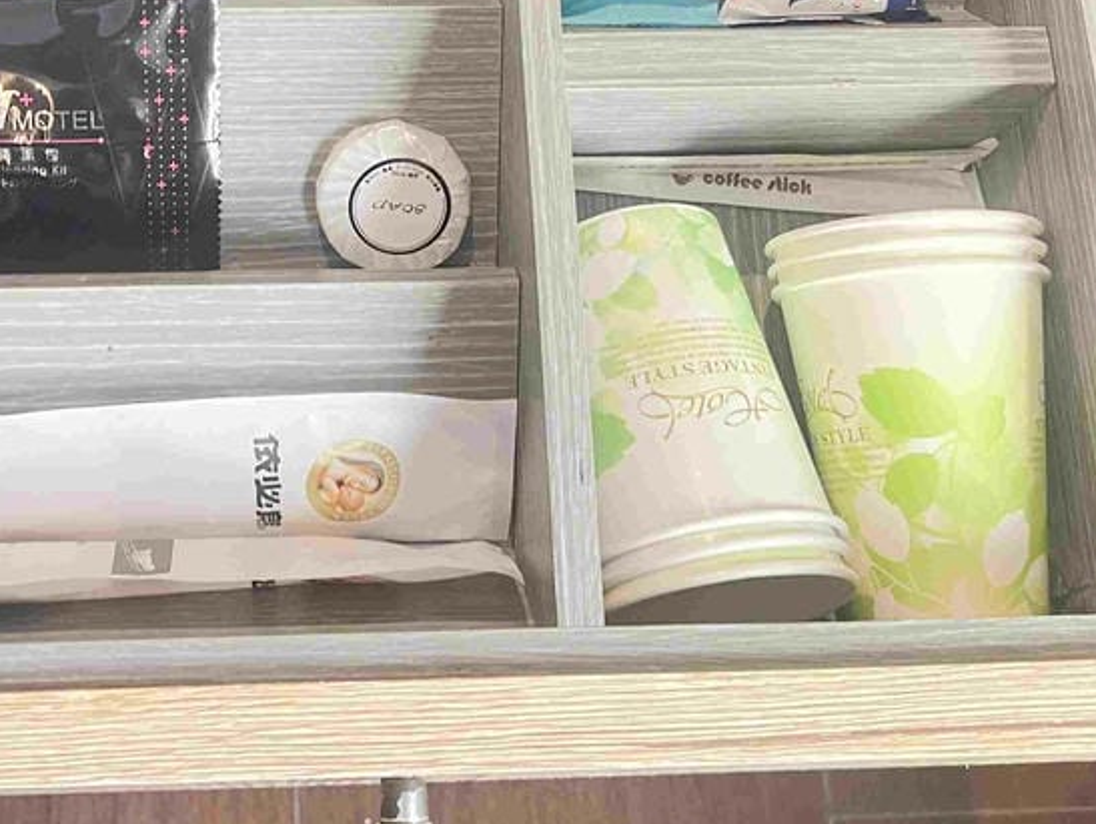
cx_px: 365
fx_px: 1806
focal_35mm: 57
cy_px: 142
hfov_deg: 33.5
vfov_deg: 25.2
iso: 160
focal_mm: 5.7
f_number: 1.5
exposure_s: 1/60
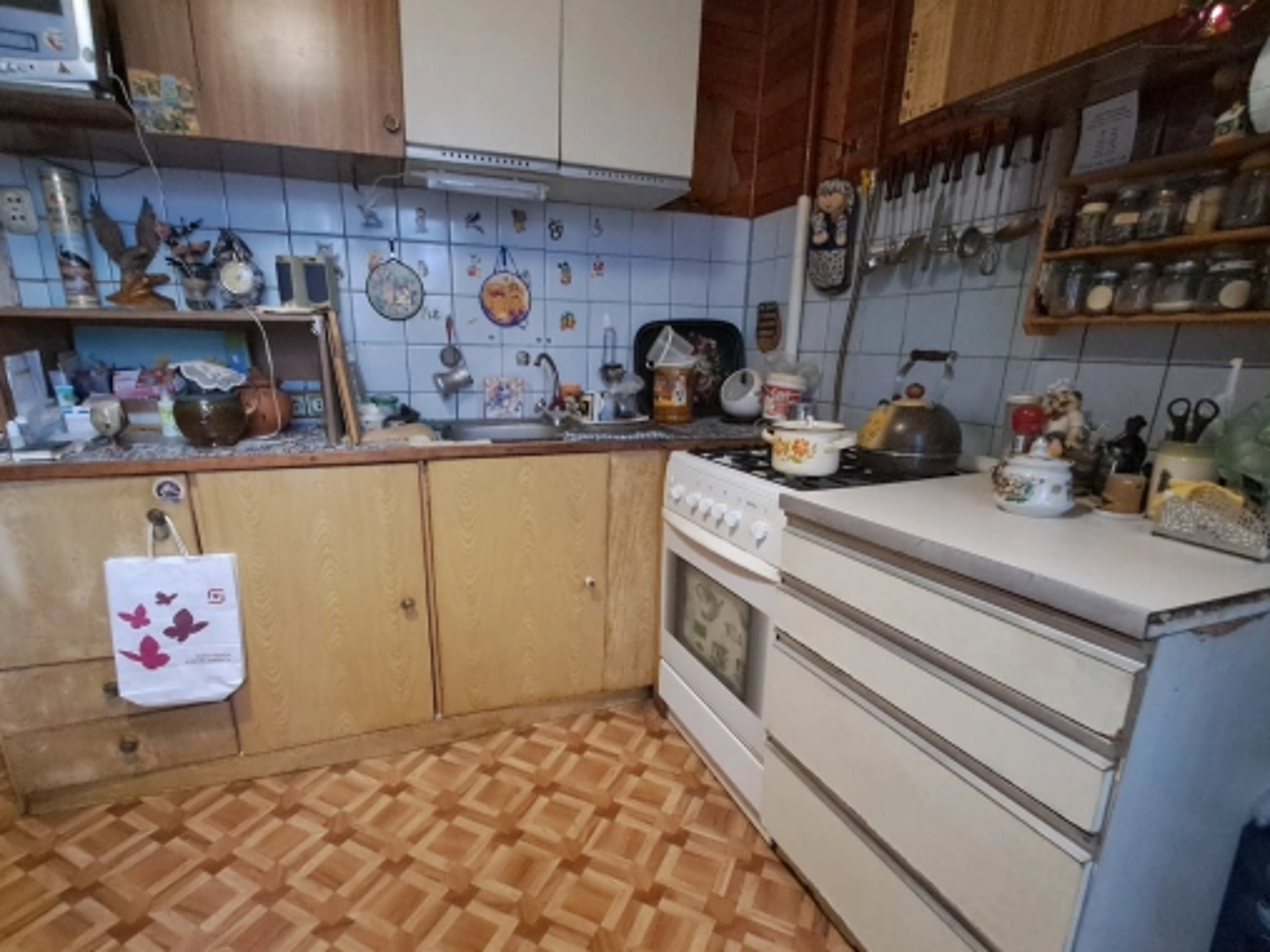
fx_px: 587
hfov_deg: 94.4
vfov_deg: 78.0
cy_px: 511
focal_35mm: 16
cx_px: 591
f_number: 2.2
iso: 1000
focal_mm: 1.42
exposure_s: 1/20
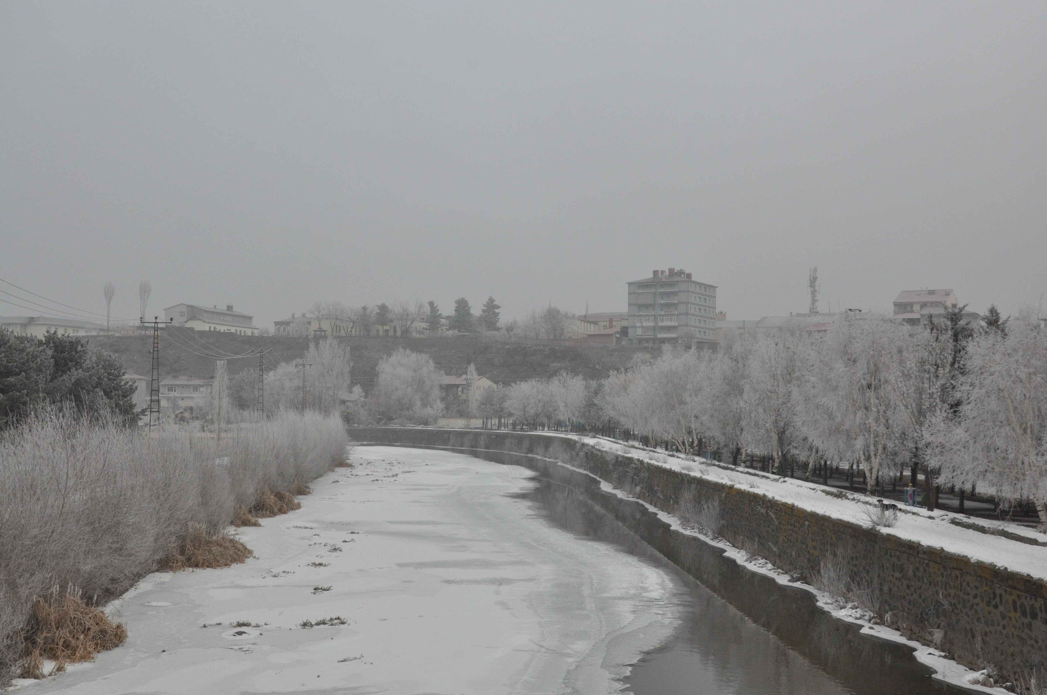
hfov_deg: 46.4
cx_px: 524
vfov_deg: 31.8
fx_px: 1220
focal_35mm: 42
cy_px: 348
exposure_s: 1/500
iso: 800
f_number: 11
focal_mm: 28
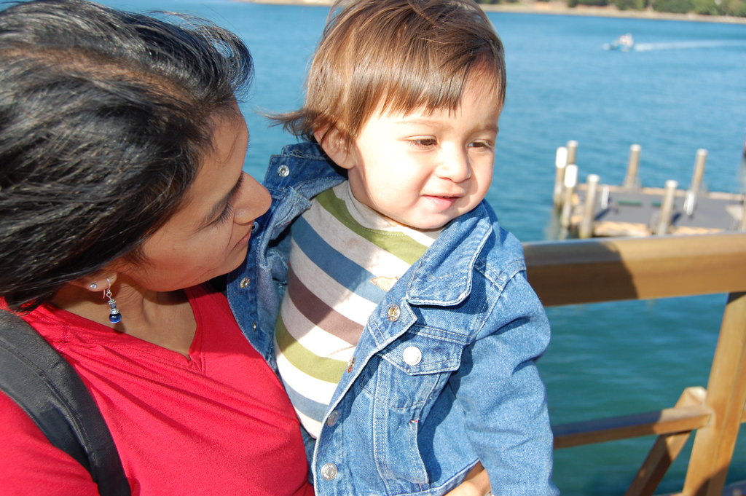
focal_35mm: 34
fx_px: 714
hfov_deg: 55.1
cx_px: 373
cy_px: 248
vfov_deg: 38.3
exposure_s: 1/500
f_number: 5.6
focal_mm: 23
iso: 250
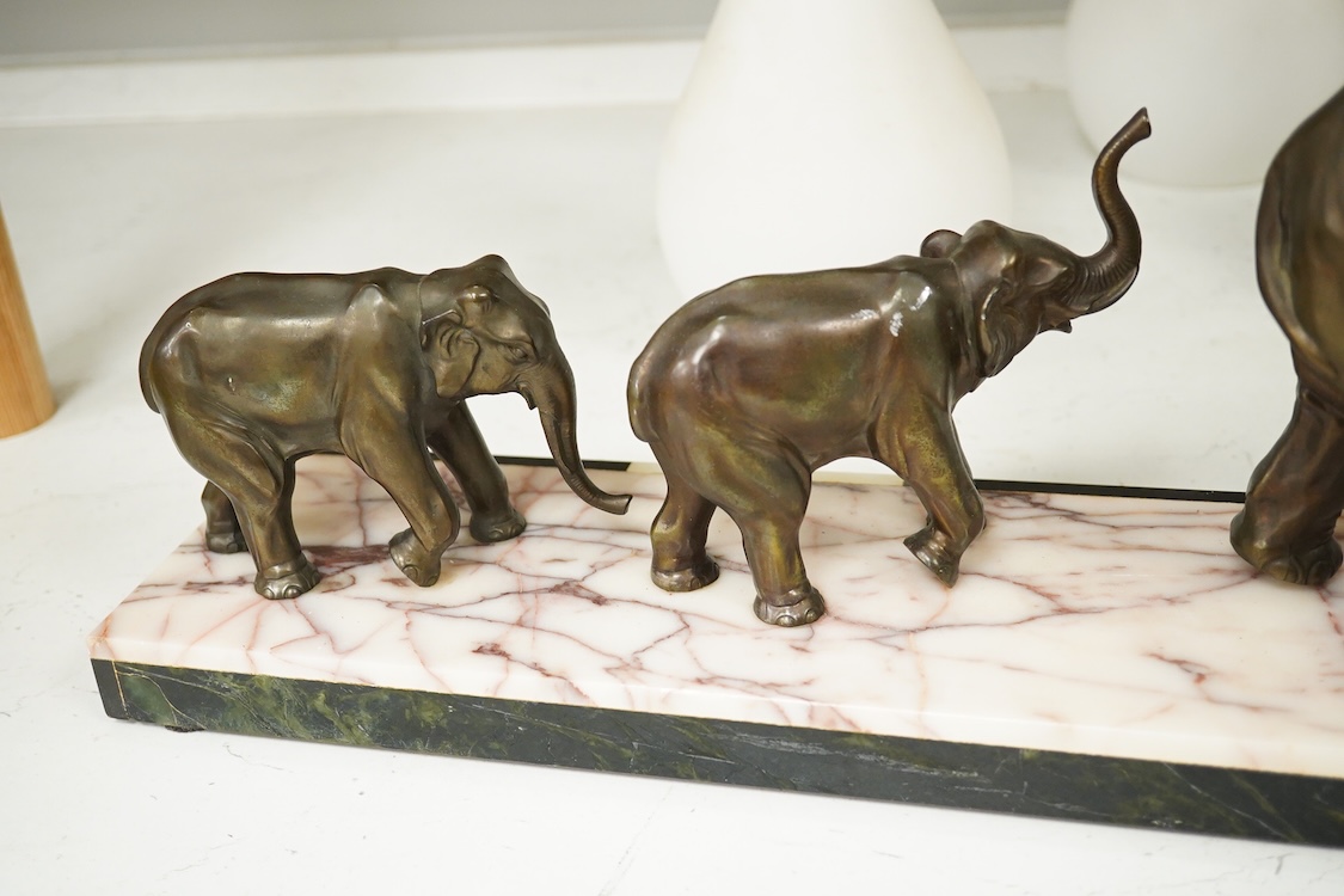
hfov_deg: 43.6
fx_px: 1680
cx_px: 672
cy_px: 448
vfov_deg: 29.9
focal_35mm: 45
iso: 2500
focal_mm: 30
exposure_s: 1/160
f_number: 6.3
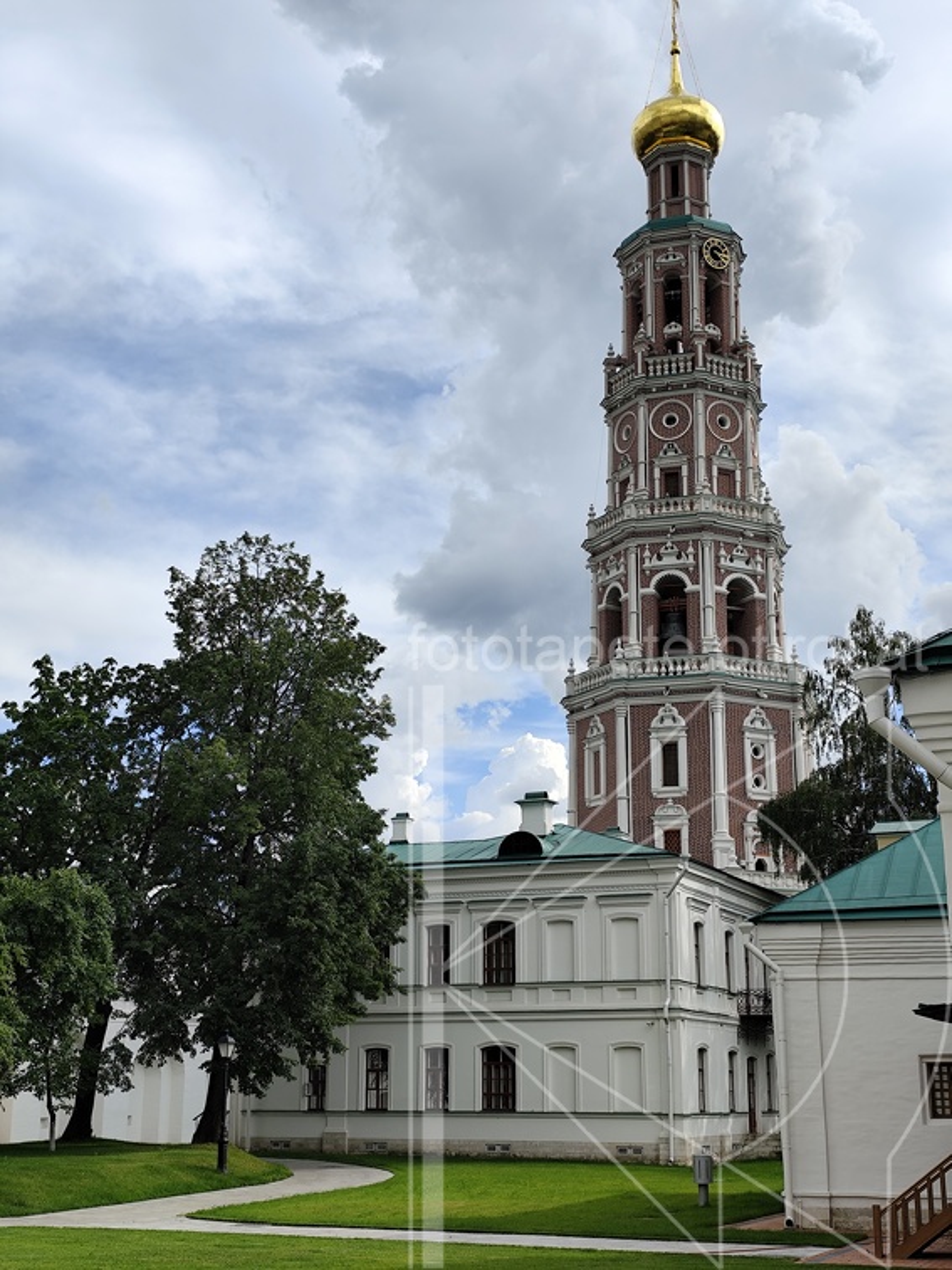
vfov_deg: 41.2
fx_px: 1687
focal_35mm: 46
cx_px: 476
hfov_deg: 31.5
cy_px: 635
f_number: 1.65
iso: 50
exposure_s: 1/1139
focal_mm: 6.19
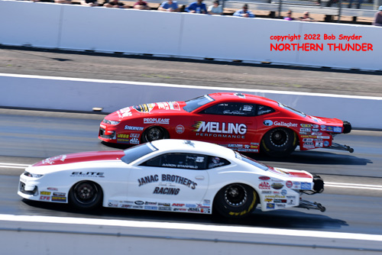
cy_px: 128
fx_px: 1991
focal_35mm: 188
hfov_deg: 11.0
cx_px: 191
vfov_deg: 7.3
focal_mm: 125
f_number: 5.6
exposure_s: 1/1000
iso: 160
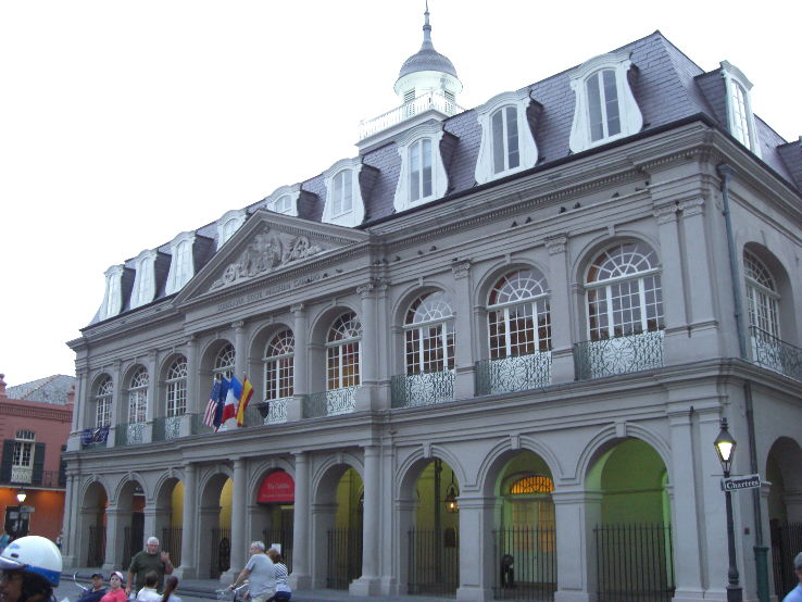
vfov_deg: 37.7
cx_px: 401
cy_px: 301
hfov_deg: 49.0
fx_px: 881
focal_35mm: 38
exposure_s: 1/15
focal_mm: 6.2
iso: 200
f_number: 2.7
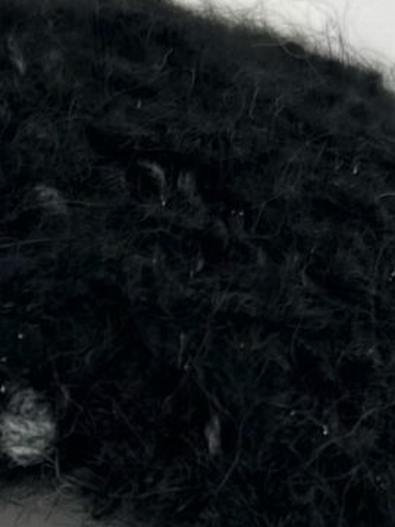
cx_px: 22
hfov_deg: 8.6
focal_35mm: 171
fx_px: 2603
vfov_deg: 10.3
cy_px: 1164
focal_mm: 6.76
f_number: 1.78
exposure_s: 1/372
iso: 80
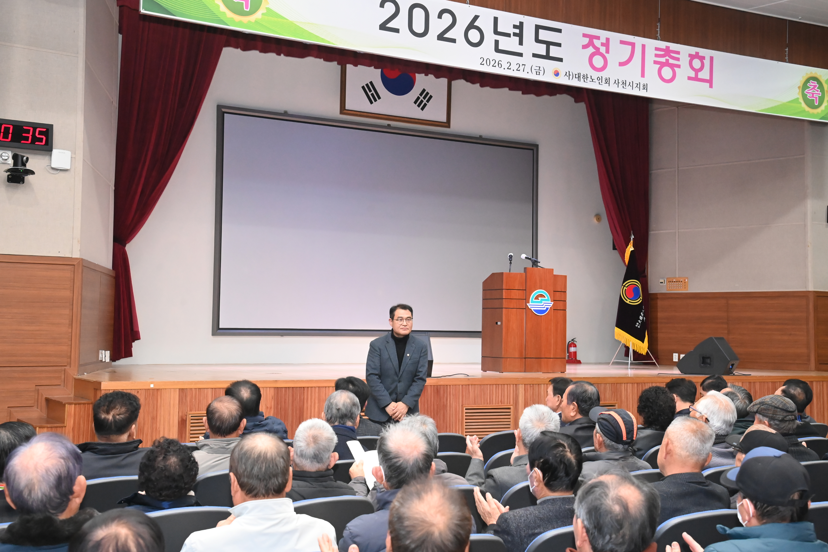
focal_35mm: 44
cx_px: 414
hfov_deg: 44.5
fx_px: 1012
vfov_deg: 30.5
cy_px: 276
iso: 8000
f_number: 7.1
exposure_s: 1/160
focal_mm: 44
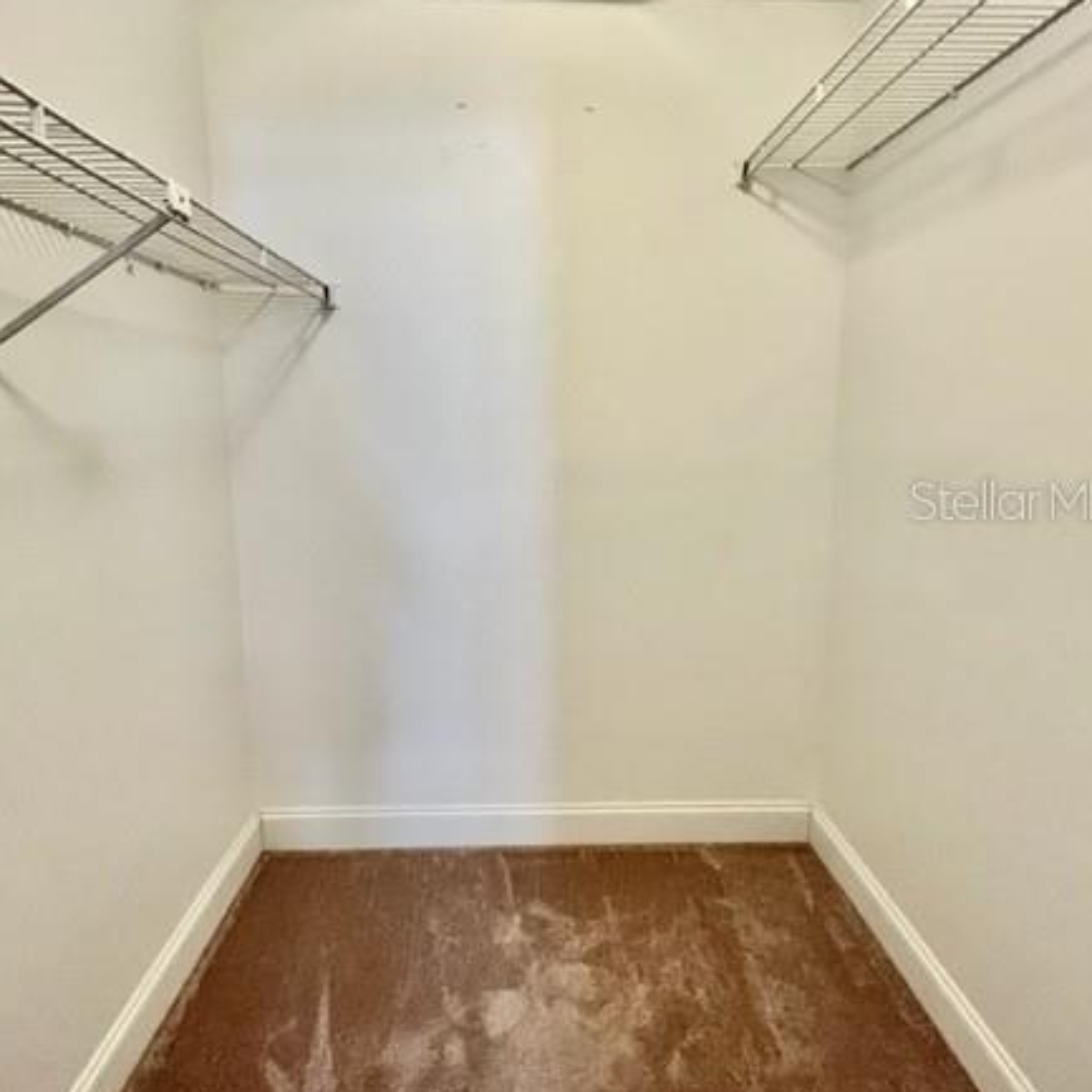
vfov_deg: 83.8
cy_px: 499
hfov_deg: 84.0
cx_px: 542
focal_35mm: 17
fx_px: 607
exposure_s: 1/60
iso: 250
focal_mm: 1.57
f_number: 1.8
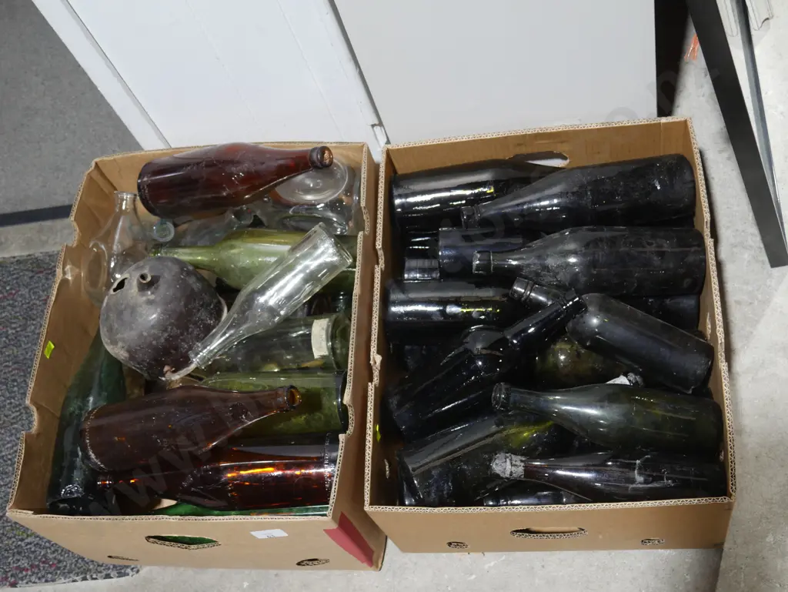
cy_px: 296
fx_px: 1048
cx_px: 394
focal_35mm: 46
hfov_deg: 41.2
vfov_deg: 31.5
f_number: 5.1
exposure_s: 1/60
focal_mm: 23
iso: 640
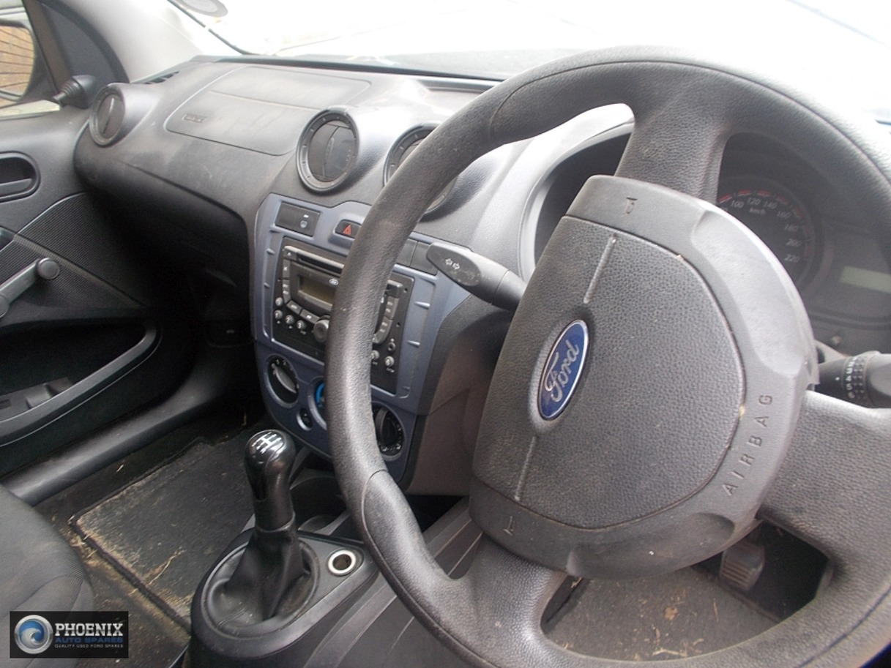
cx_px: 446
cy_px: 334
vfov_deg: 53.1
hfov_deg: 67.3
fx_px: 669
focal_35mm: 26
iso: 125
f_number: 3.2
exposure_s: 1/25
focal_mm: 4.6
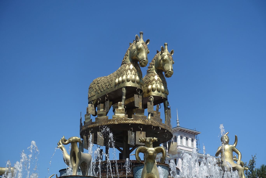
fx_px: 517
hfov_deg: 28.8
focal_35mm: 70
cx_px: 133
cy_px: 89
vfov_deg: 19.5
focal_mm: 25.59
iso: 125
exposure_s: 1/200
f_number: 4
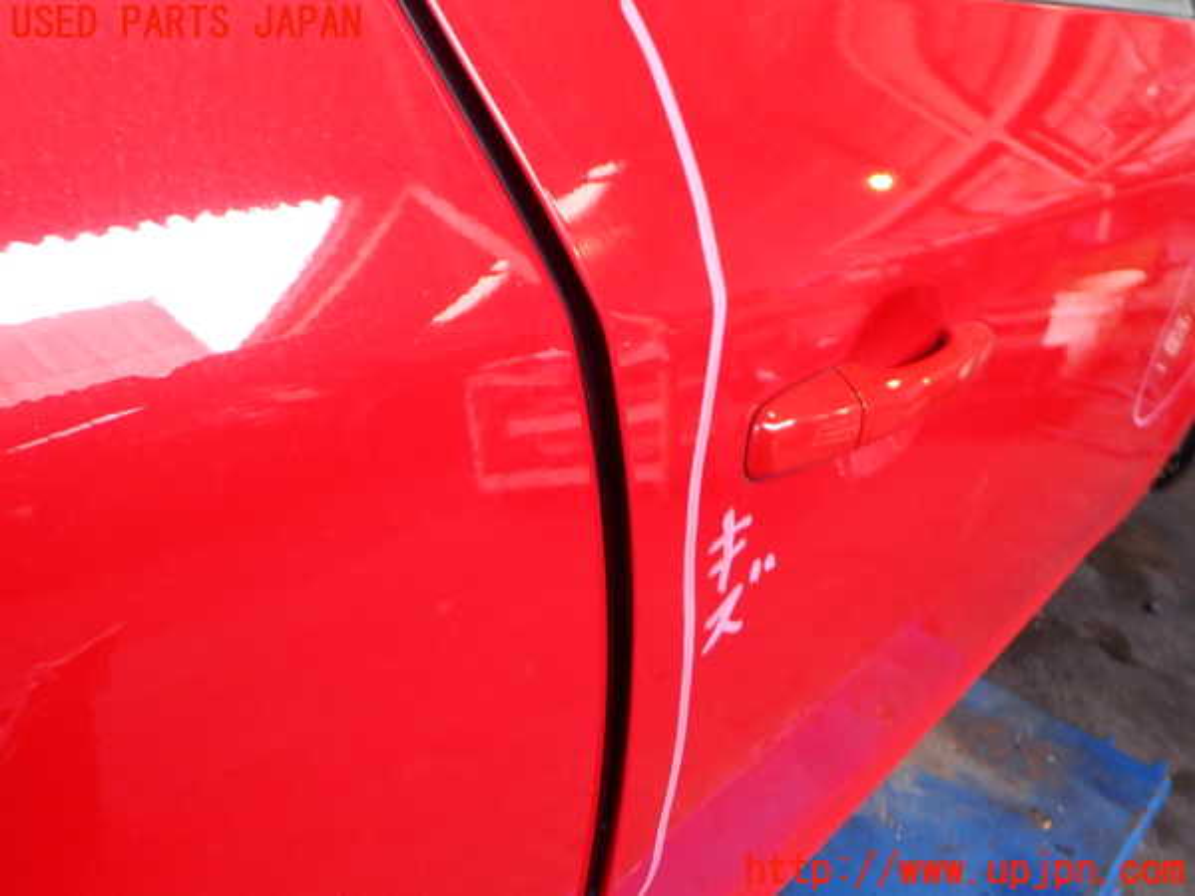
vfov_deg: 46.8
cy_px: 448
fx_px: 1036
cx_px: 598
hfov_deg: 60.0
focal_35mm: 30
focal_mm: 5.4
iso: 200
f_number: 2.3
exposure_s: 1/100
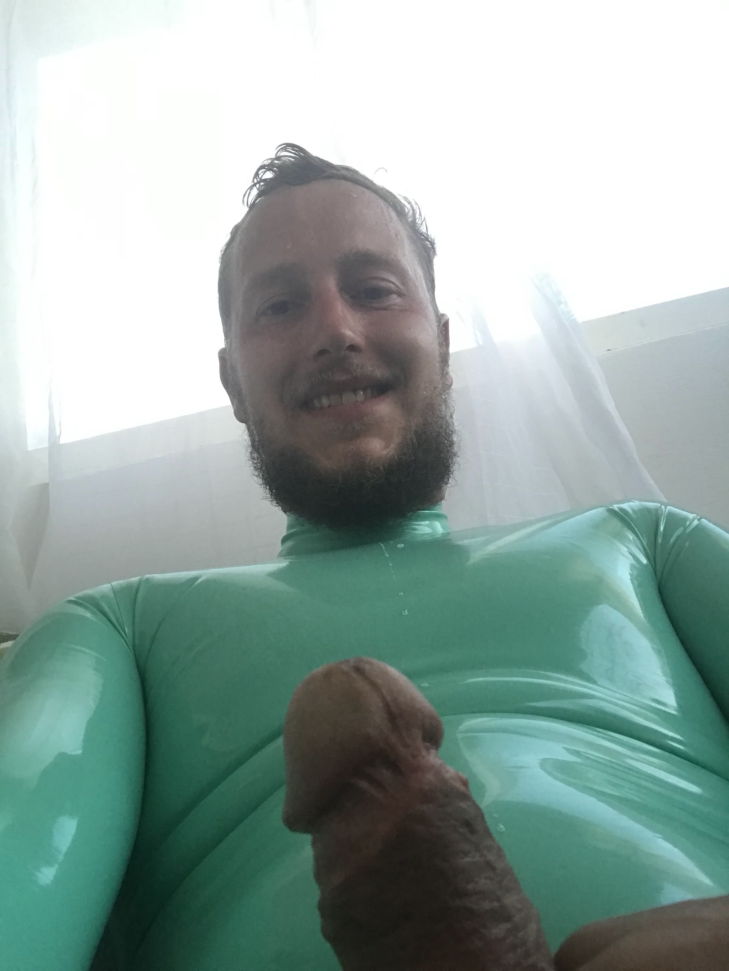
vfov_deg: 56.8
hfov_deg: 44.2
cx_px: 364
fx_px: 898
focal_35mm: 32
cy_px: 486
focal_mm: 2.87
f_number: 2.2
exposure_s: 1/33
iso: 125
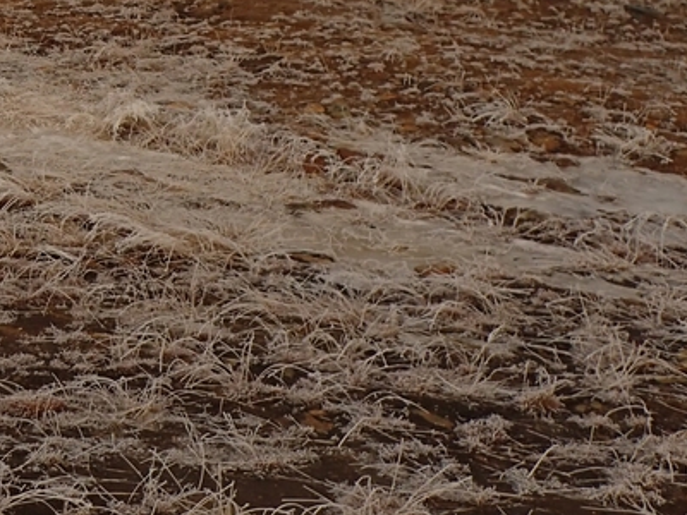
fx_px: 1488
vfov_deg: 18.2
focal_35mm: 75
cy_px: -173
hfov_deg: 24.0
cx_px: -106
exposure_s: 1/400
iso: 100
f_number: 2.8
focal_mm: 4.5
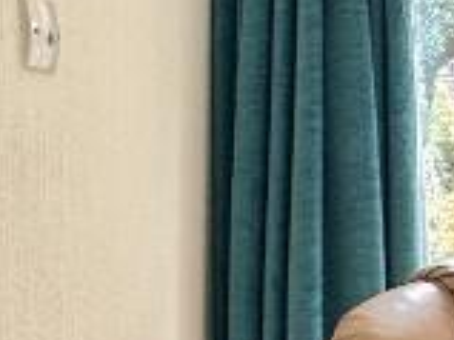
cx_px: 1019
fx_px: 1179
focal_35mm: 90
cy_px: 154
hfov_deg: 15.2
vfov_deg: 16.4
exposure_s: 1/99
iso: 50
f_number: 2.2
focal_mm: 2.22
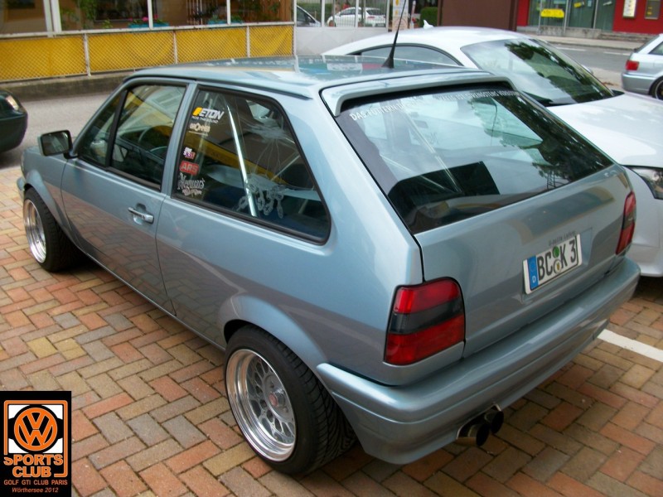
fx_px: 651
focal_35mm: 34
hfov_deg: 54.0
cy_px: 248
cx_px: 332
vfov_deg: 41.8
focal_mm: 5.7
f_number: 2.9
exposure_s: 1/44
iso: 80
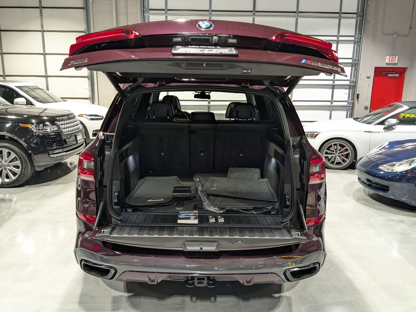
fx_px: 324
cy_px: 156
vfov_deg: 51.4
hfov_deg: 65.3
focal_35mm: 27
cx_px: 208
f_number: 1.73
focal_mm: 4.38
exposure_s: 1/120
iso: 352
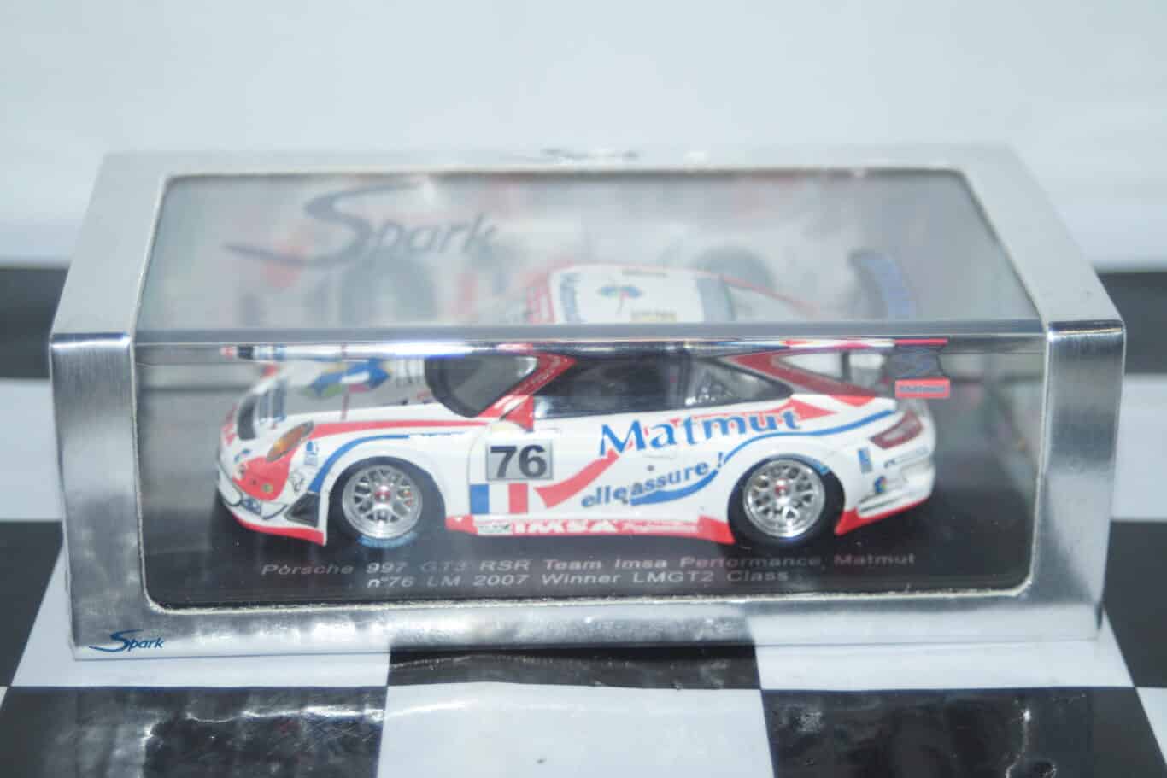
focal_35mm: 82
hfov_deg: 24.6
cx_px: 584
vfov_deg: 16.6
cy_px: 389
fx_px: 2674
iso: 250
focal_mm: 55
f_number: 5
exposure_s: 1/160
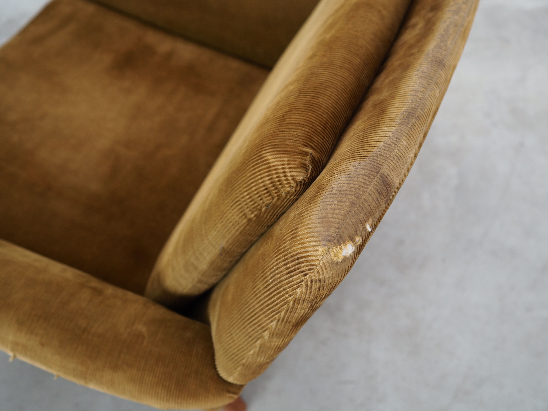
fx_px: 538
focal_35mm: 34
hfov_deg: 54.0
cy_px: 206
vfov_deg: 41.8
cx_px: 274
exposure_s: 1/30
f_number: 2.8
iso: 320
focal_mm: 17
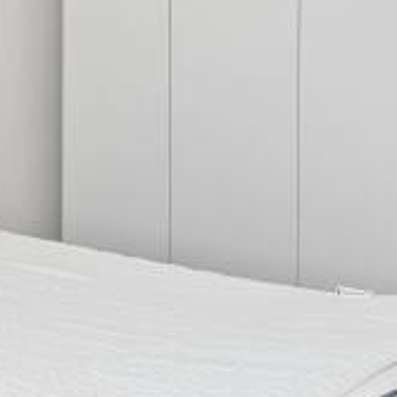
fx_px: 947
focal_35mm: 73
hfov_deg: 20.7
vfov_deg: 23.3
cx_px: -169
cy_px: 77
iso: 250
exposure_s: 1/80
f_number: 4.5
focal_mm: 14
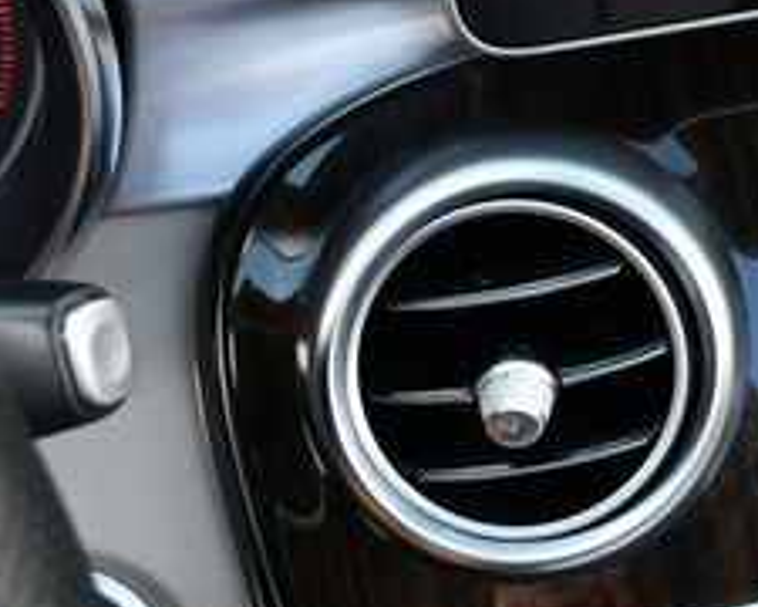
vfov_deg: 15.7
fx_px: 2154
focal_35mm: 96
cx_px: 940
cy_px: -24
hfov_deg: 18.7
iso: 400
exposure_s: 1/250
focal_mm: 18
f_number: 3.5
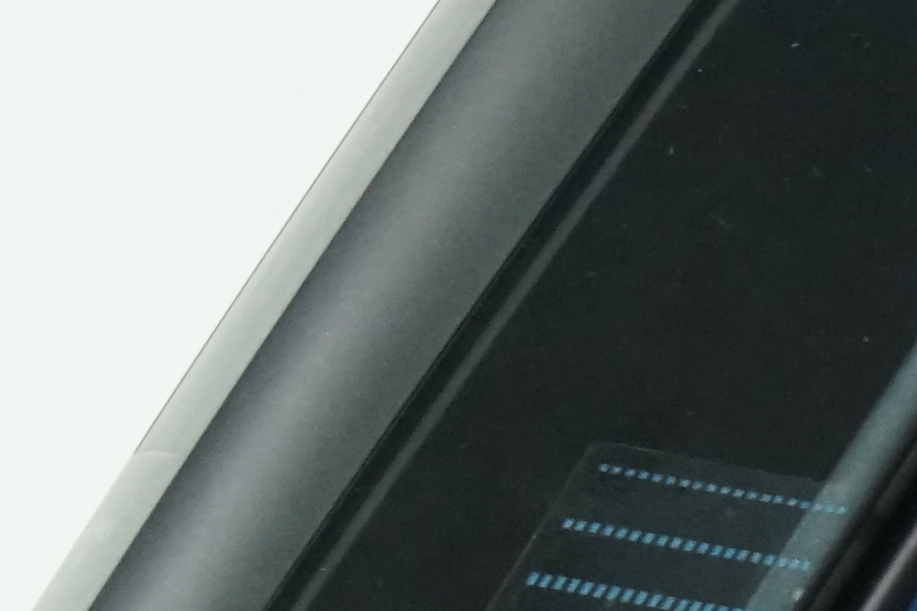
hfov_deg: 5.3
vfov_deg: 3.7
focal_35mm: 366
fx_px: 9324
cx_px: -1909
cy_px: 791
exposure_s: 1/200
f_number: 5.6
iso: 2500
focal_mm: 57
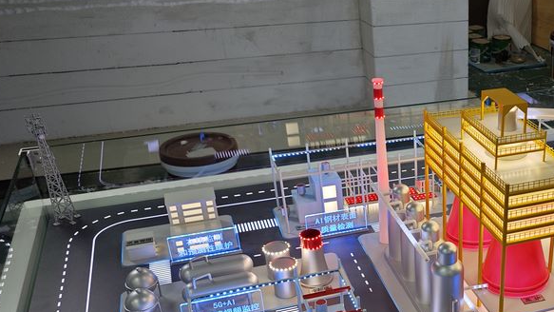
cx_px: 472
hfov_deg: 43.4
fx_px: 646
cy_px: 248
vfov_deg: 26.6
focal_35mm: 44
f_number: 1.9
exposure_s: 1/110
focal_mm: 8.7
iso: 50
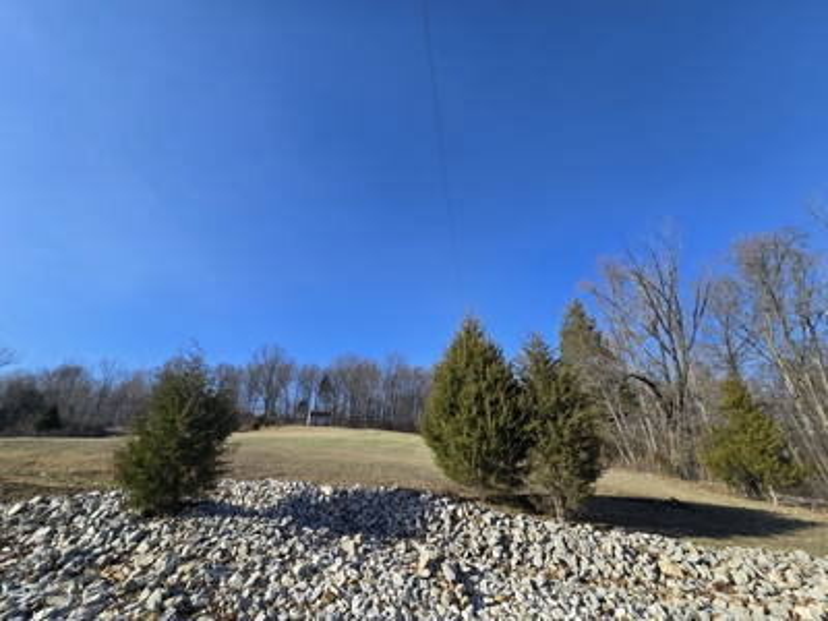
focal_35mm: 13
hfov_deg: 106.2
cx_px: 414
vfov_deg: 89.9
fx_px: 311
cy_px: 310
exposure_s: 1/1737
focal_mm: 2.2
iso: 50
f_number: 2.2
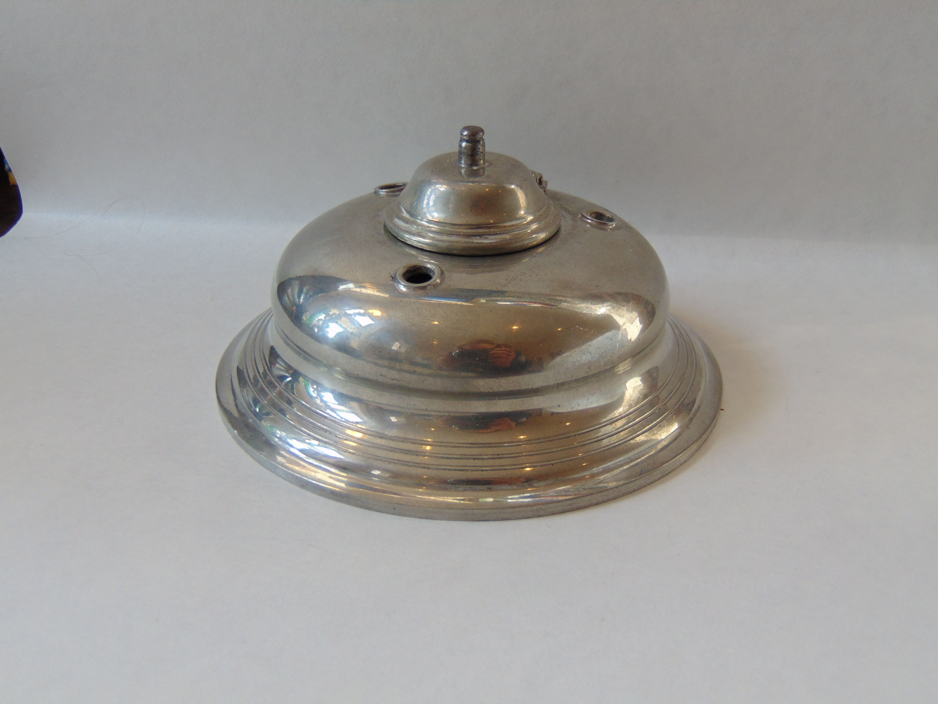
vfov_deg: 34.3
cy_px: 352
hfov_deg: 44.8
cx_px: 469
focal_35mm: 42
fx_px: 1138
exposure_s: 1/160
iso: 80
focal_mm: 7.6
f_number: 3.3
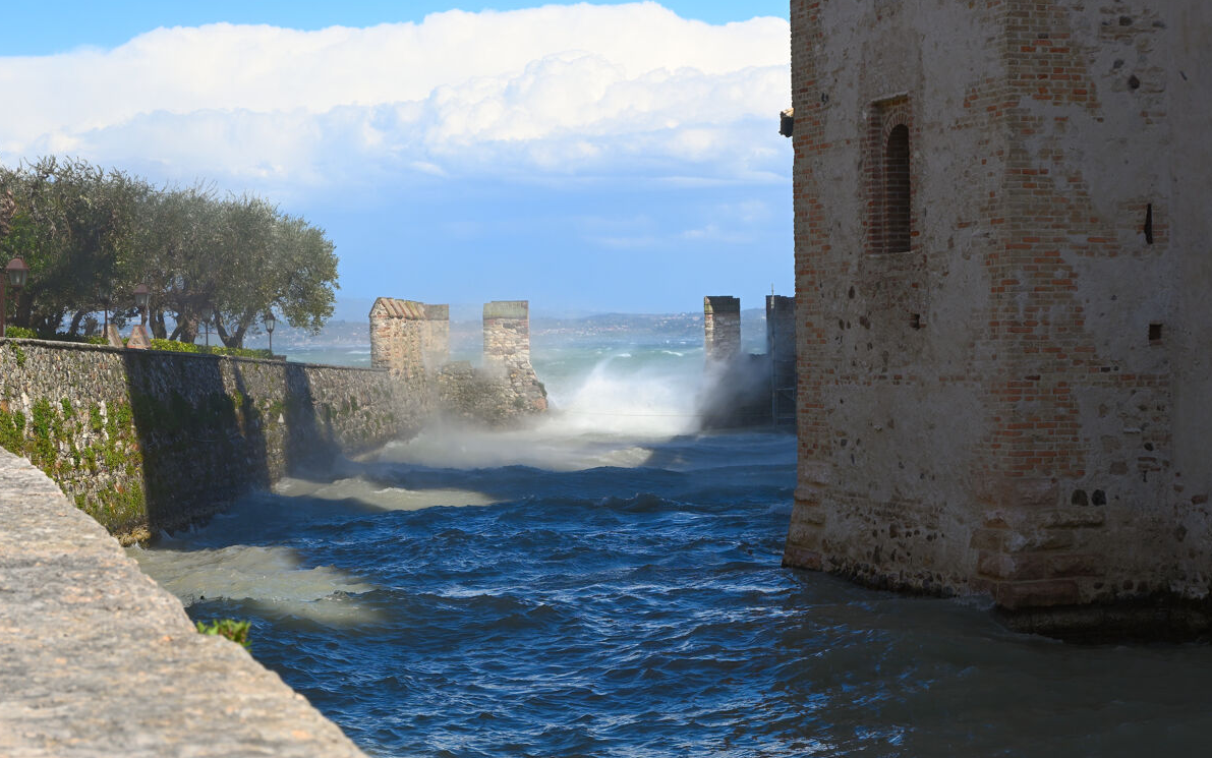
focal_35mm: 77
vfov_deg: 16.9
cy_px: 393
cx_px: 605
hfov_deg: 26.8
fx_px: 2544
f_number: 6.3
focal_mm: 50
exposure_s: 1/500
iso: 100
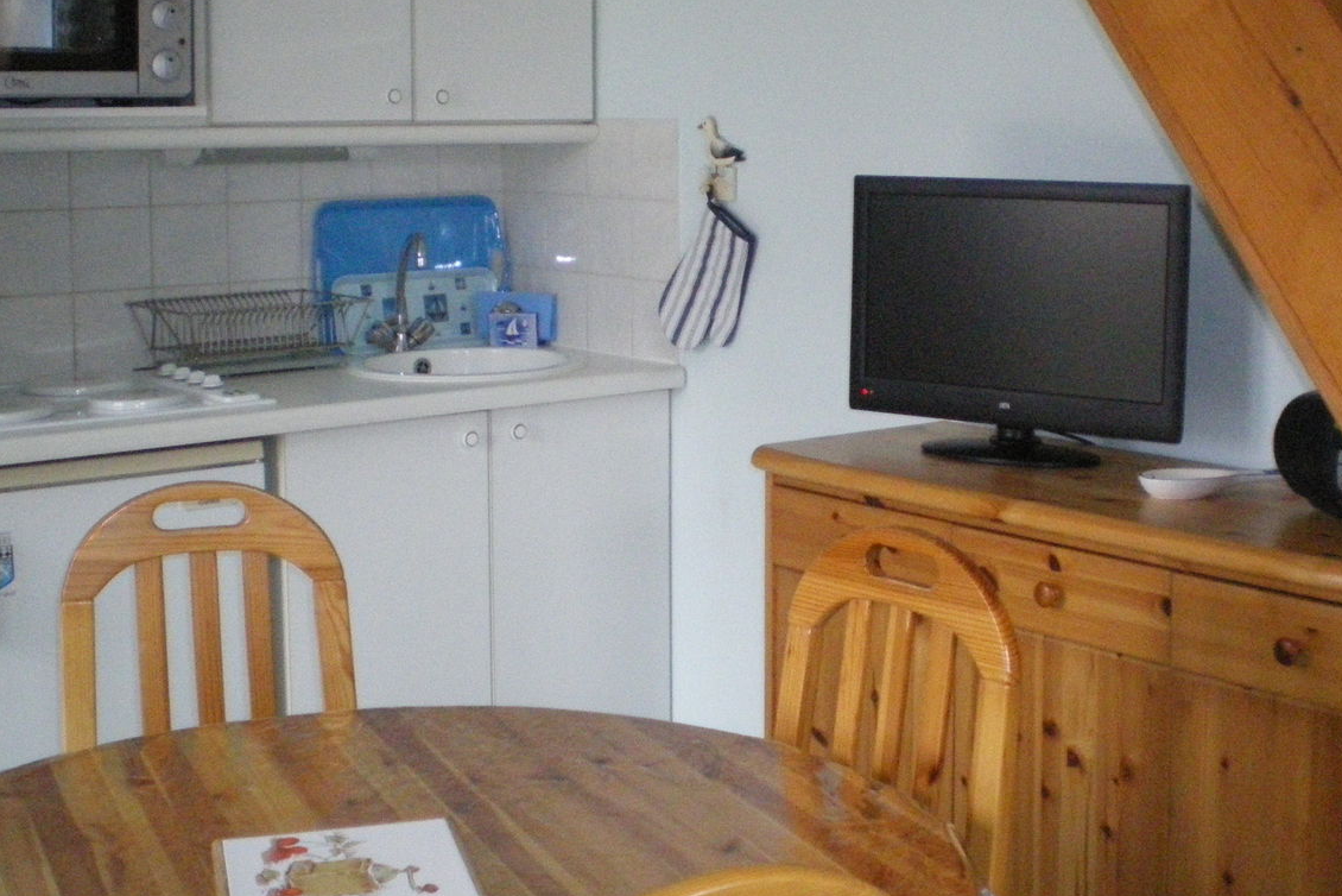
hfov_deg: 37.3
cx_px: 815
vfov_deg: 25.4
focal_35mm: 53
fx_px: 1976
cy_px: 280
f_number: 3.1
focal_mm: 6.3
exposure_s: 1/50
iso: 800
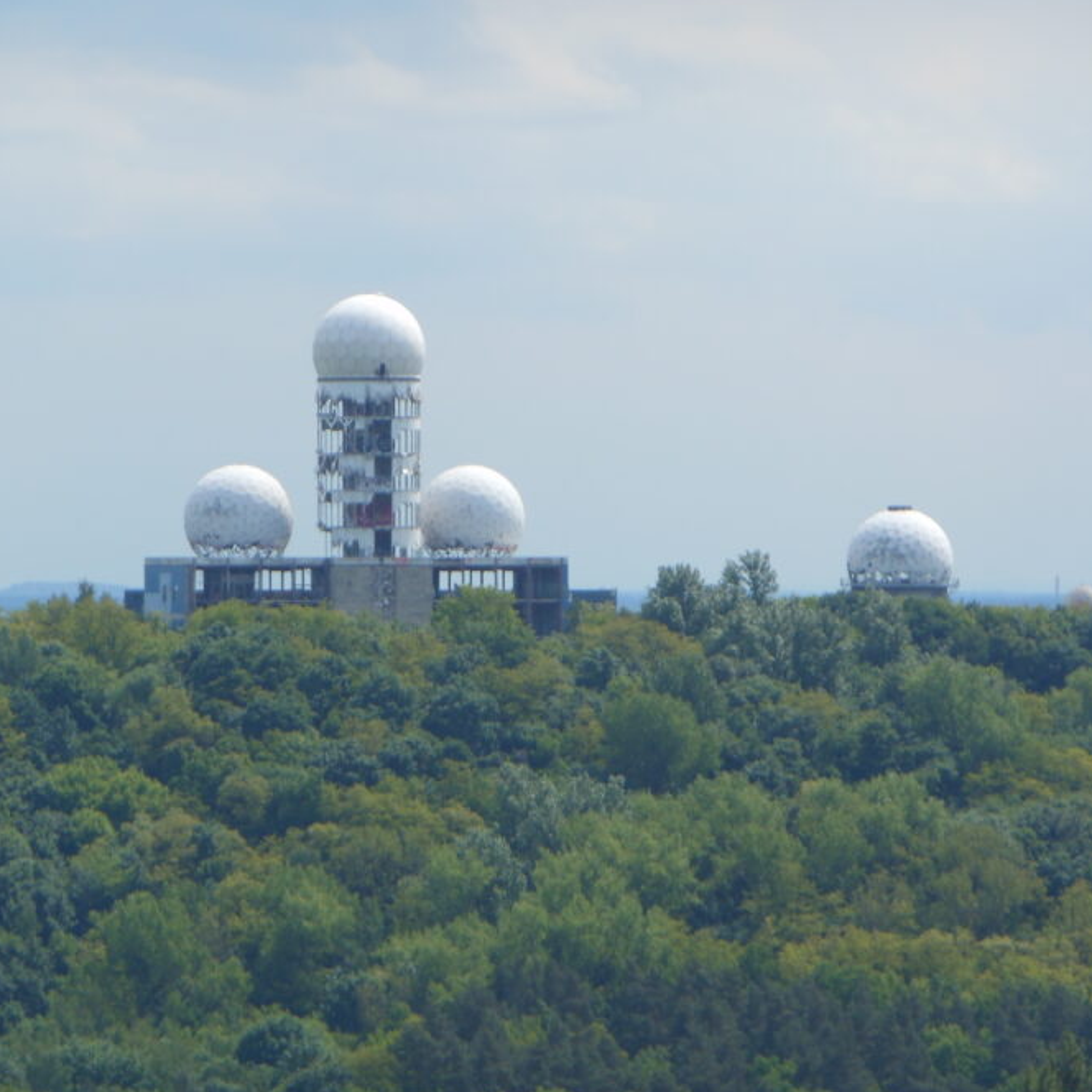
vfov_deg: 5.1
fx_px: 12170
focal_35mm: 341
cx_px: 510
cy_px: 505
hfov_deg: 5.1
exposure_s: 1/400
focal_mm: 45
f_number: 5.8
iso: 80
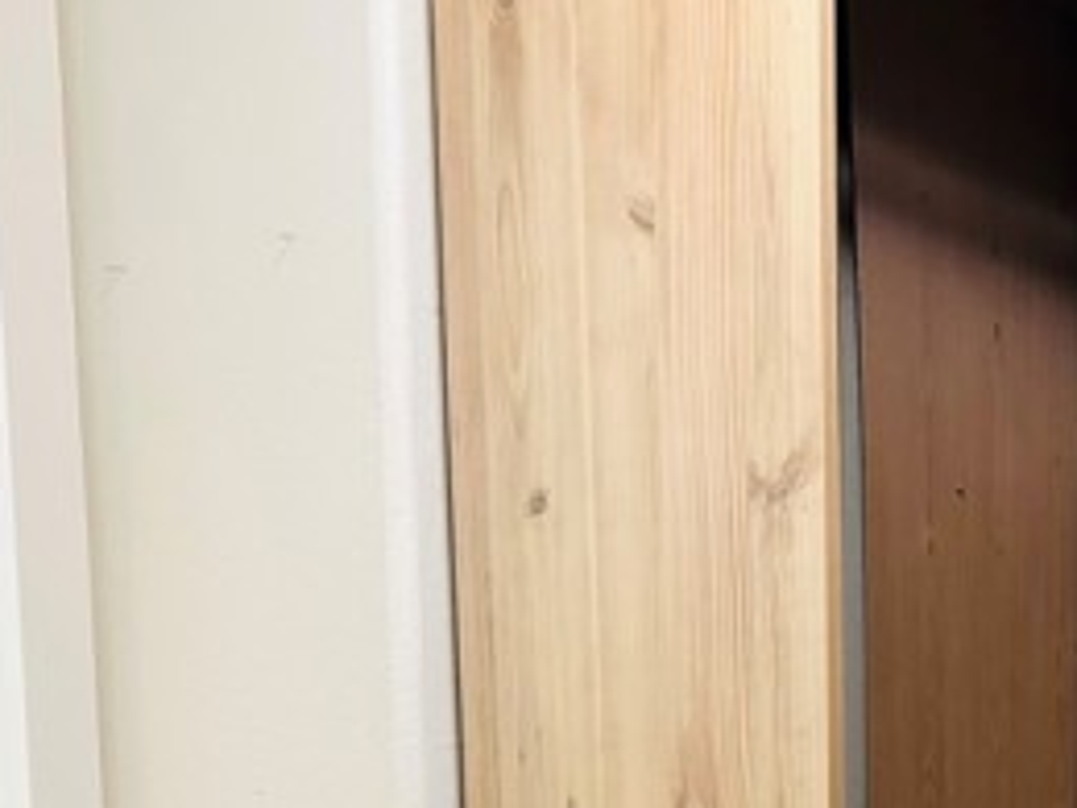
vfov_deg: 23.3
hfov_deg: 30.4
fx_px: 1836
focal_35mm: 59
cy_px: 887
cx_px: 1081
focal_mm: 6.86
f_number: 1.78
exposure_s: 1/60
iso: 500
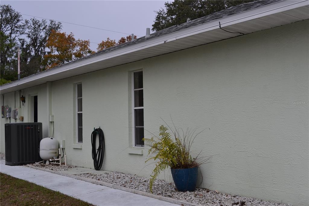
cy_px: 103
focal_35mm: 39
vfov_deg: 34.2
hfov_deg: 49.6
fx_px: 335
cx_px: 154
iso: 100
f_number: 6.3
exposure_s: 1/160
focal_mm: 26
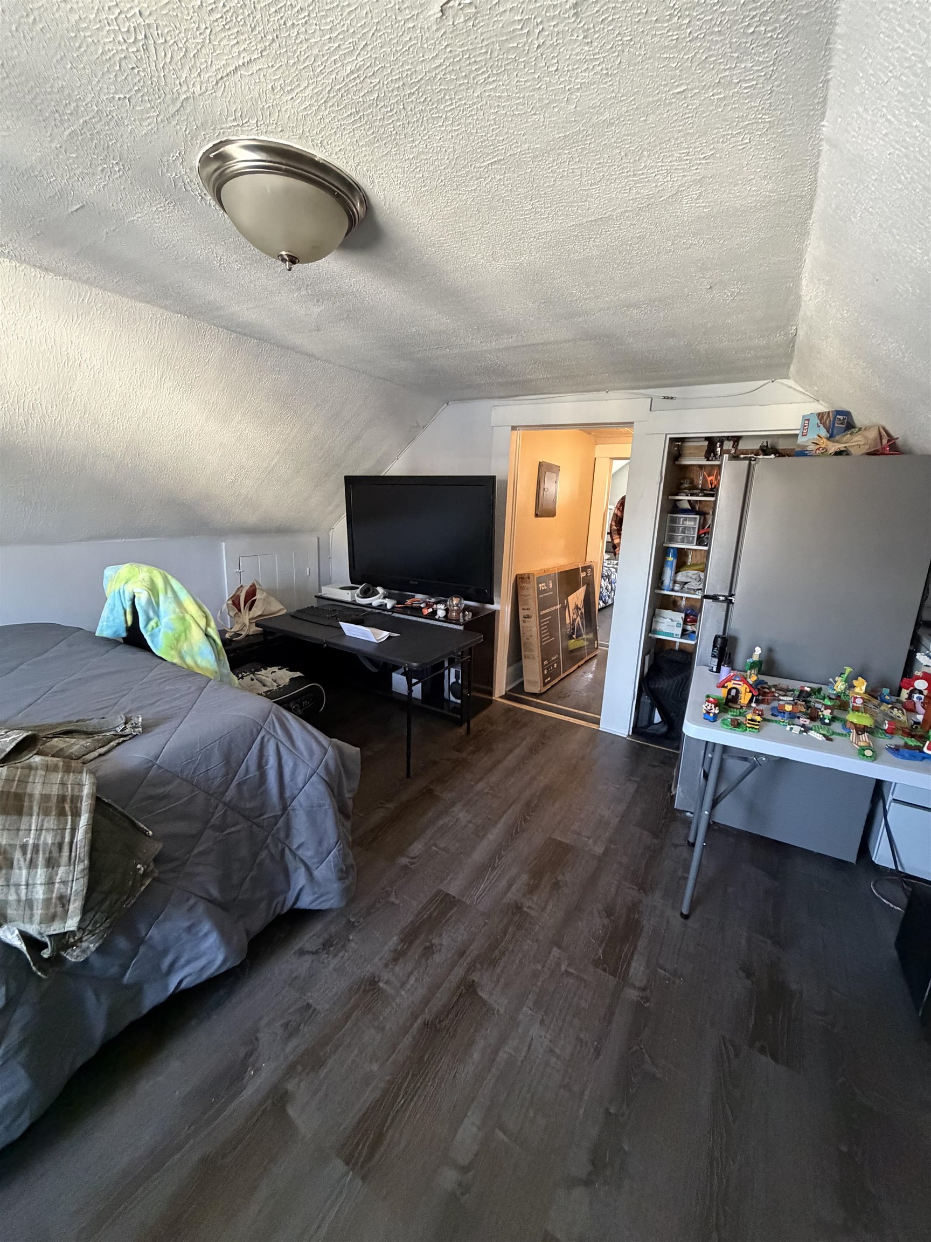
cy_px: 621
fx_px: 502
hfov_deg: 85.7
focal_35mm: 14
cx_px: 466
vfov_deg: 102.1
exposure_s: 1/60
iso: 800
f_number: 2.2
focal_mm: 2.22
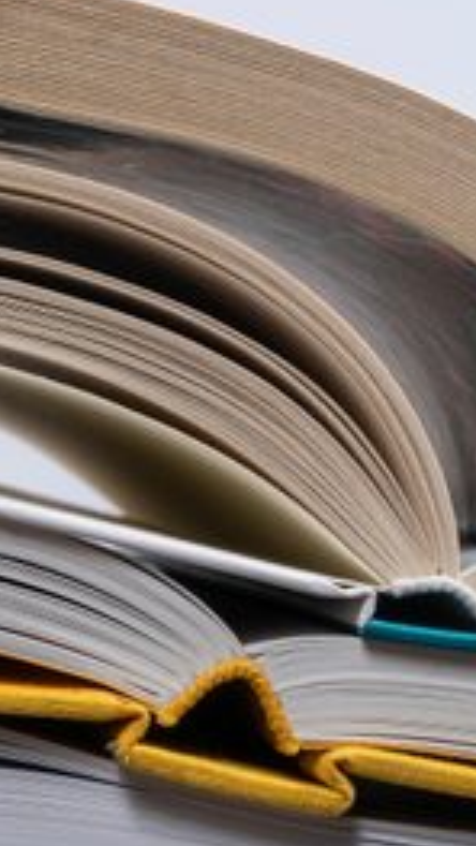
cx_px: -582
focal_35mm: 195
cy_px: 503
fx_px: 4374
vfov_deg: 11.0
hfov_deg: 6.0
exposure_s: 1/100
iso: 100
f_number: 18
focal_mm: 70
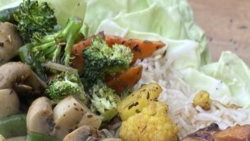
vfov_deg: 12.2
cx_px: 164
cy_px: 220
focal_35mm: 94
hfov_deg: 22.6
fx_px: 623
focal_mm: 4.25
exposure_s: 1/502
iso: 32
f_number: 1.8
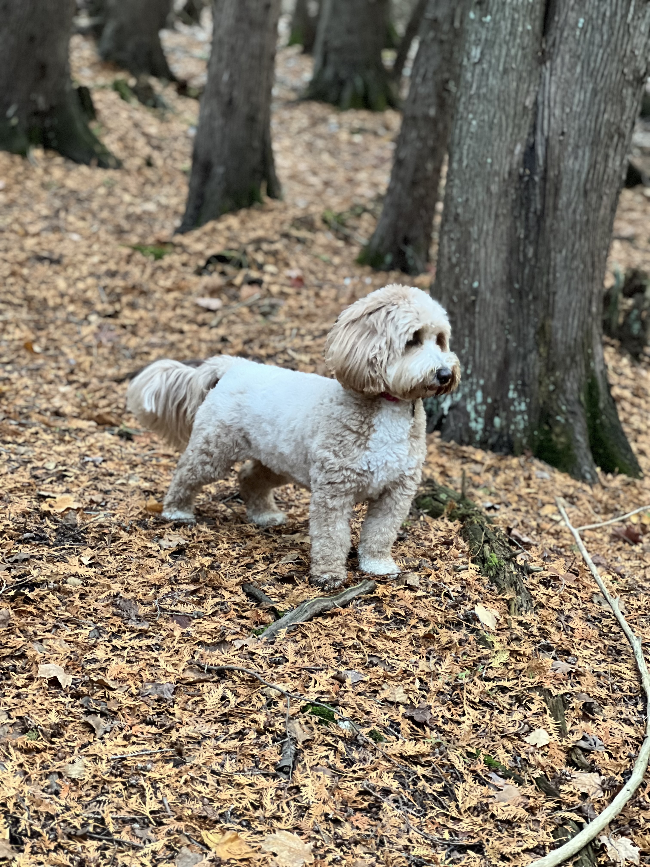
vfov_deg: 25.3
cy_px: 434
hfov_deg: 19.1
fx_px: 1928
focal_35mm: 77
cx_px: 325
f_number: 2.8
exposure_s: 1/15
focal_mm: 9
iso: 500
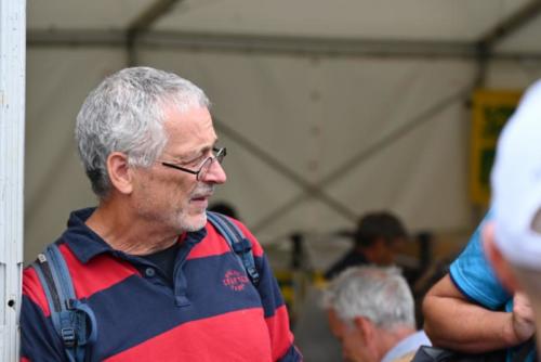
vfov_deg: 9.2
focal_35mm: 150
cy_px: 181
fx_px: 2255
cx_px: 270
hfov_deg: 13.7
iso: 400
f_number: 6.3
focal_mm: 150
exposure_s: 1/320
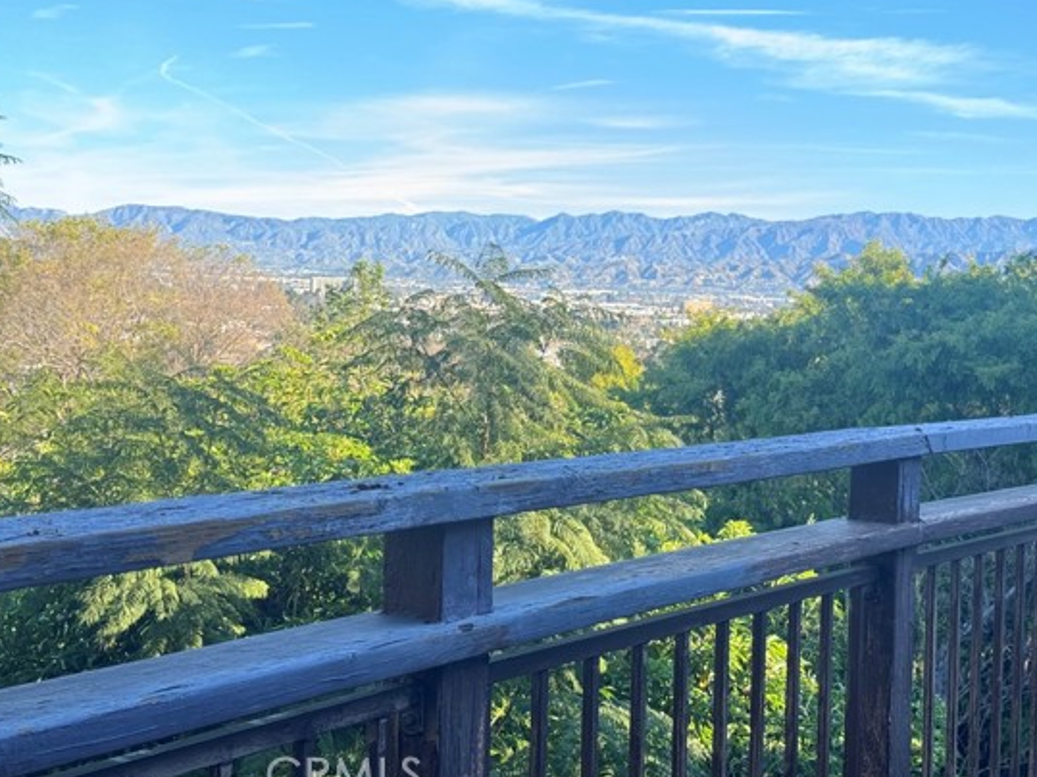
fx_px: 1707
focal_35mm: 57
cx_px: 589
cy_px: 340
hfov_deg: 33.7
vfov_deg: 25.6
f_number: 1.78
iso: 64
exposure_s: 1/215
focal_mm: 6.76
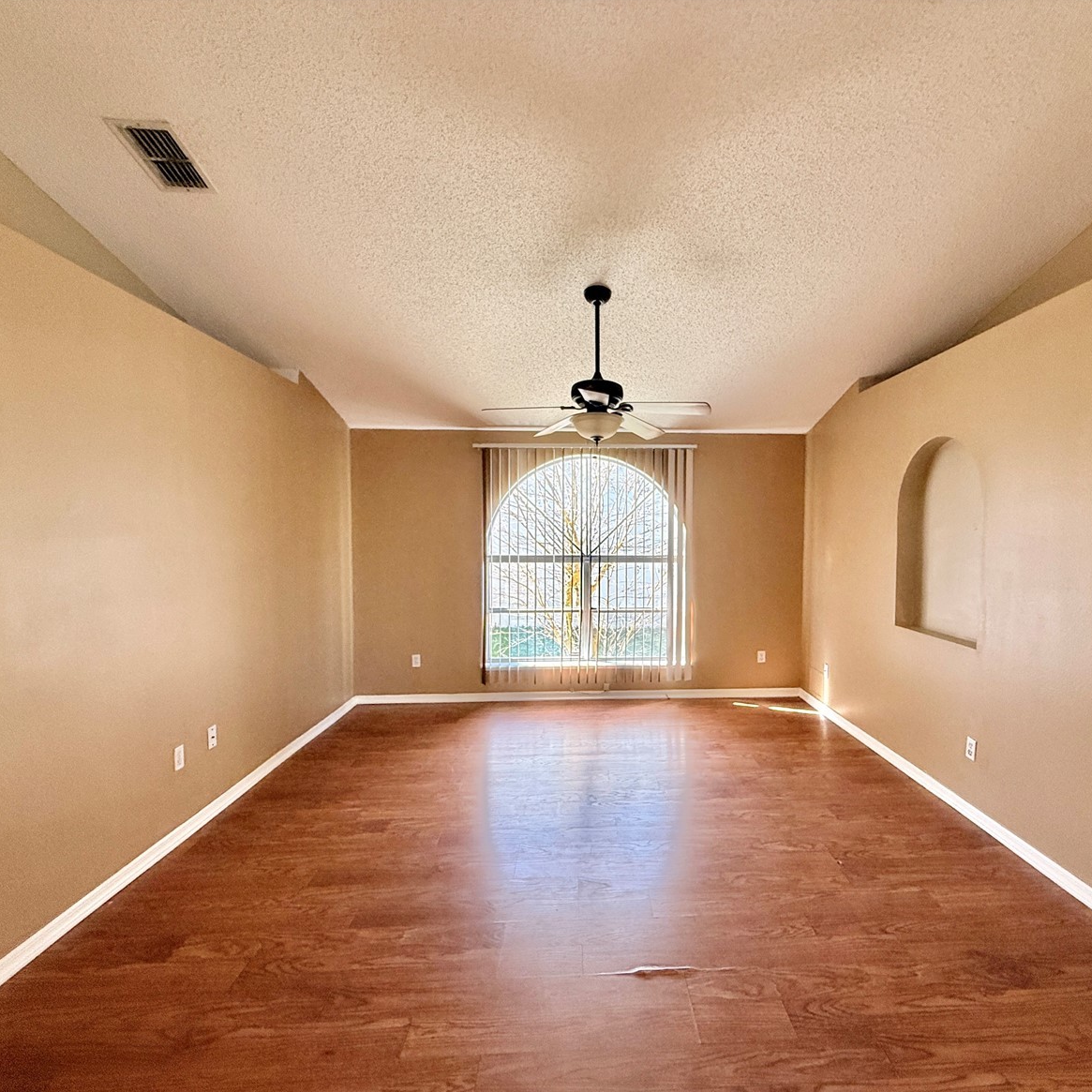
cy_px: 560
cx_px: 611
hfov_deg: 83.6
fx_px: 607
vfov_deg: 84.0
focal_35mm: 17
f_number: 2.2
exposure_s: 1/120
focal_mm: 2.22
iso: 160
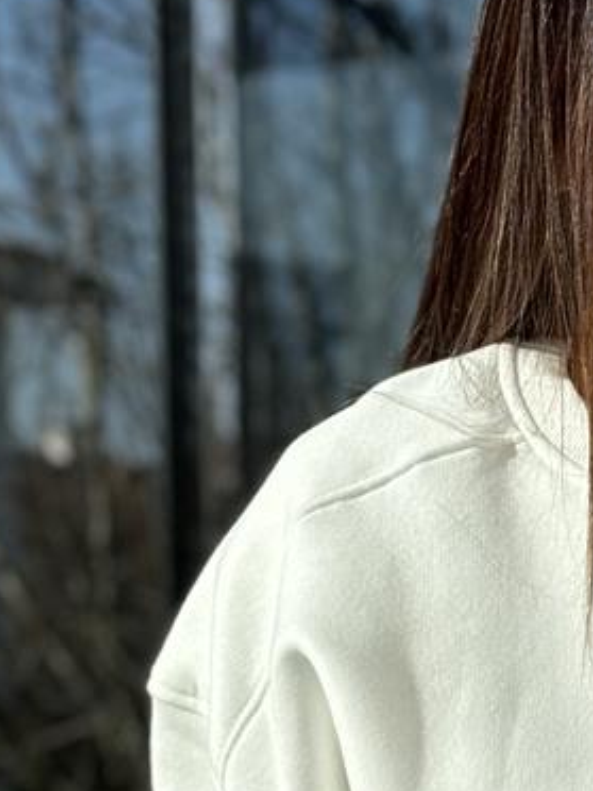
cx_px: 731
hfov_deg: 8.5
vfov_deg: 11.2
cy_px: 1011
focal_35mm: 172
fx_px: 3929
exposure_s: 1/2045
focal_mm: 6.76
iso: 64
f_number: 1.78
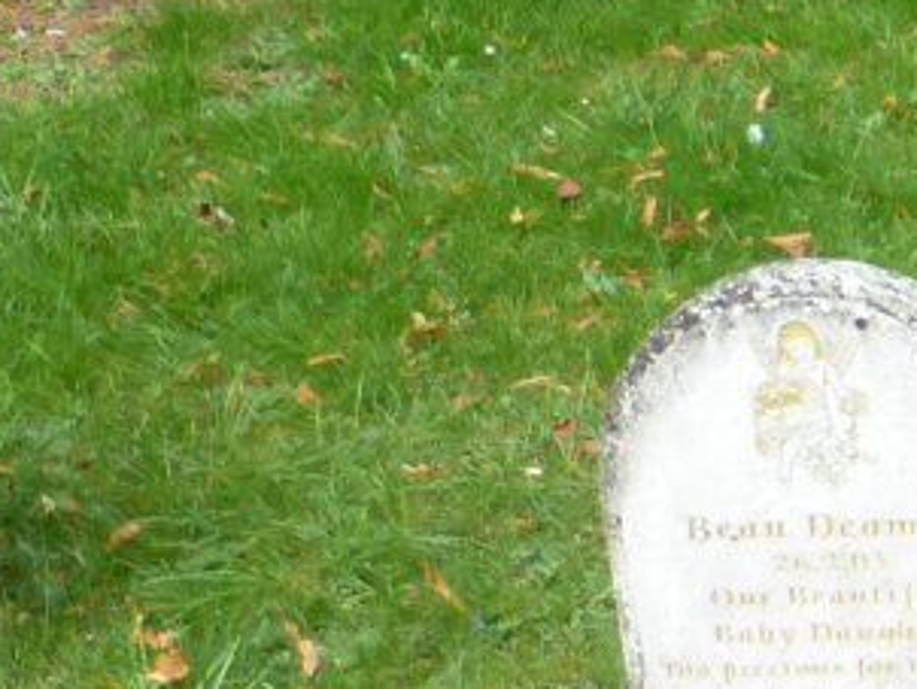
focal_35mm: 124
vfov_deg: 12.0
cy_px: 275
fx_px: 3287
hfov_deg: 13.1
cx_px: 1995
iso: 100
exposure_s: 1/80
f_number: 3.3
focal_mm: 4.3
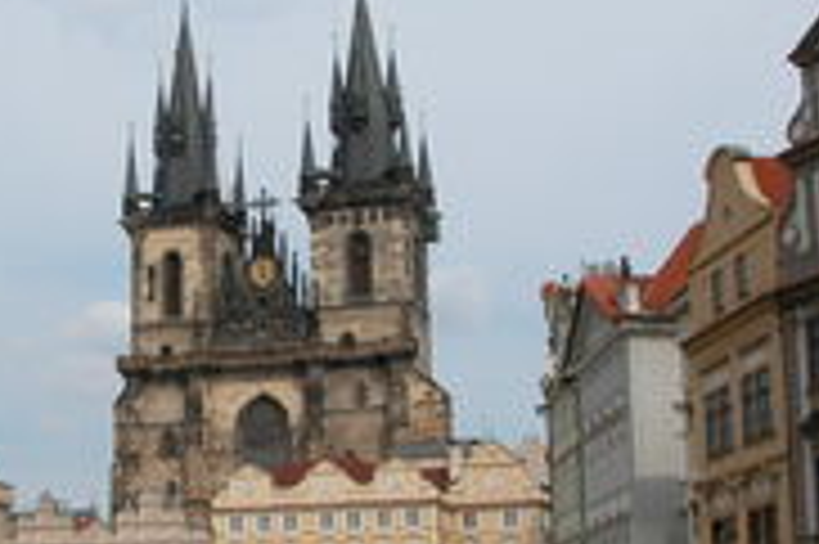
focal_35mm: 80
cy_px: 292
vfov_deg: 17.0
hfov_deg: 25.1
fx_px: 1818
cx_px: 220
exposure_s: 1/379
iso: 100
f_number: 7.1
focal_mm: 8.9
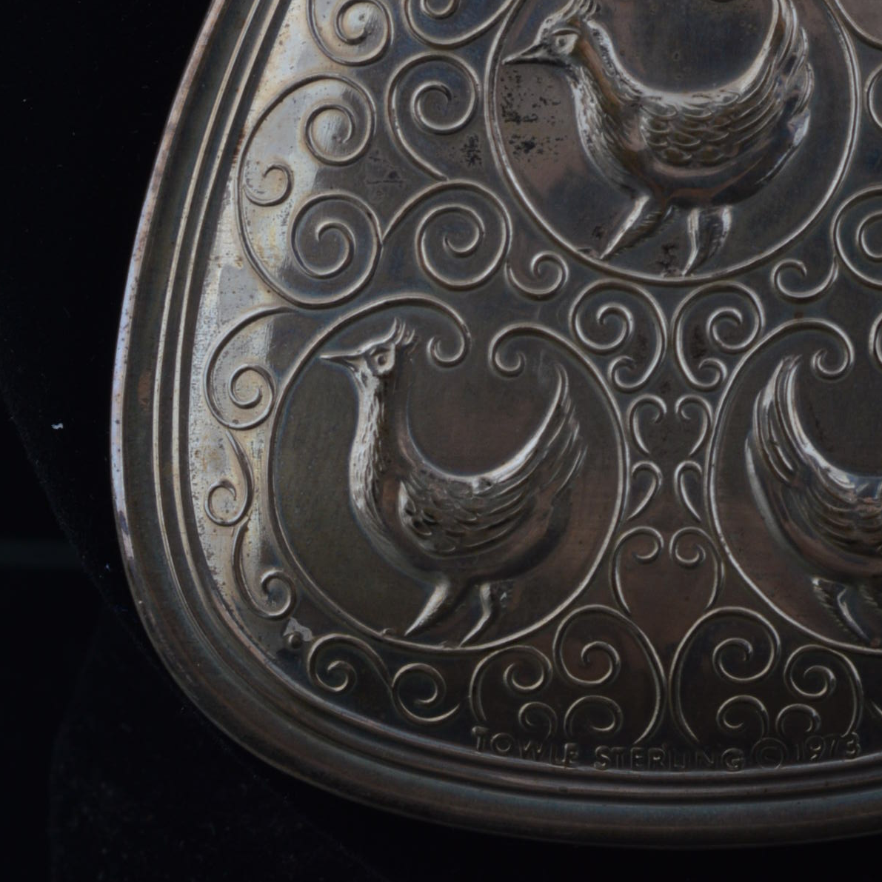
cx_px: 614
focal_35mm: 193
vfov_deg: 9.0
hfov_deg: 9.1
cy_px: 45
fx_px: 5564
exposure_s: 1/200
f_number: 16
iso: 200
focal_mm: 60
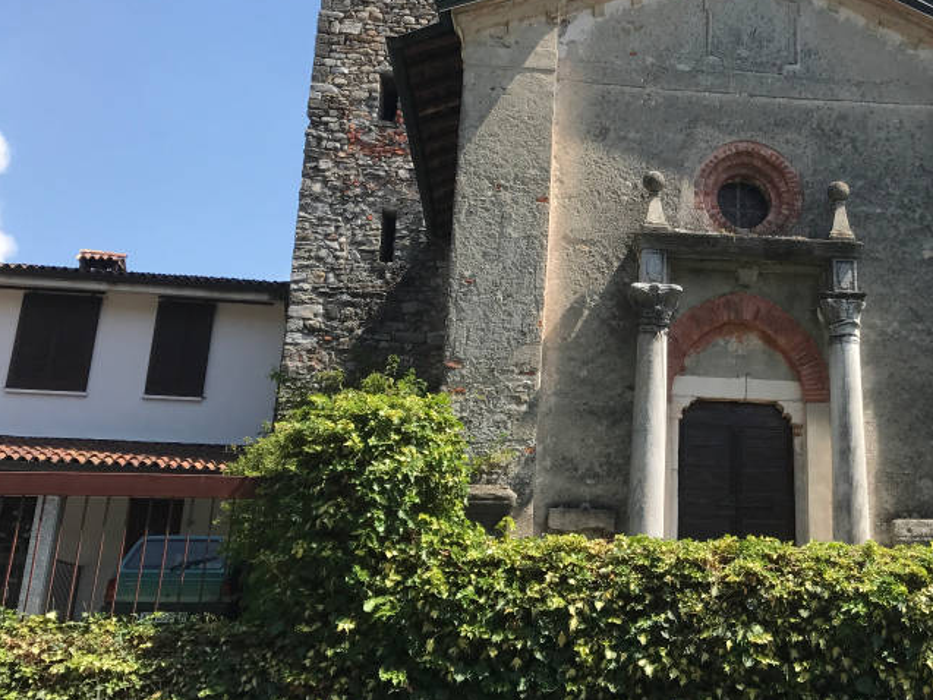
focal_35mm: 45
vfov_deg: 32.1
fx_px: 1213
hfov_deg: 40.6
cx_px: 724
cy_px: 272
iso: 20
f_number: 1.8
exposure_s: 1/1451
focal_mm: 3.99
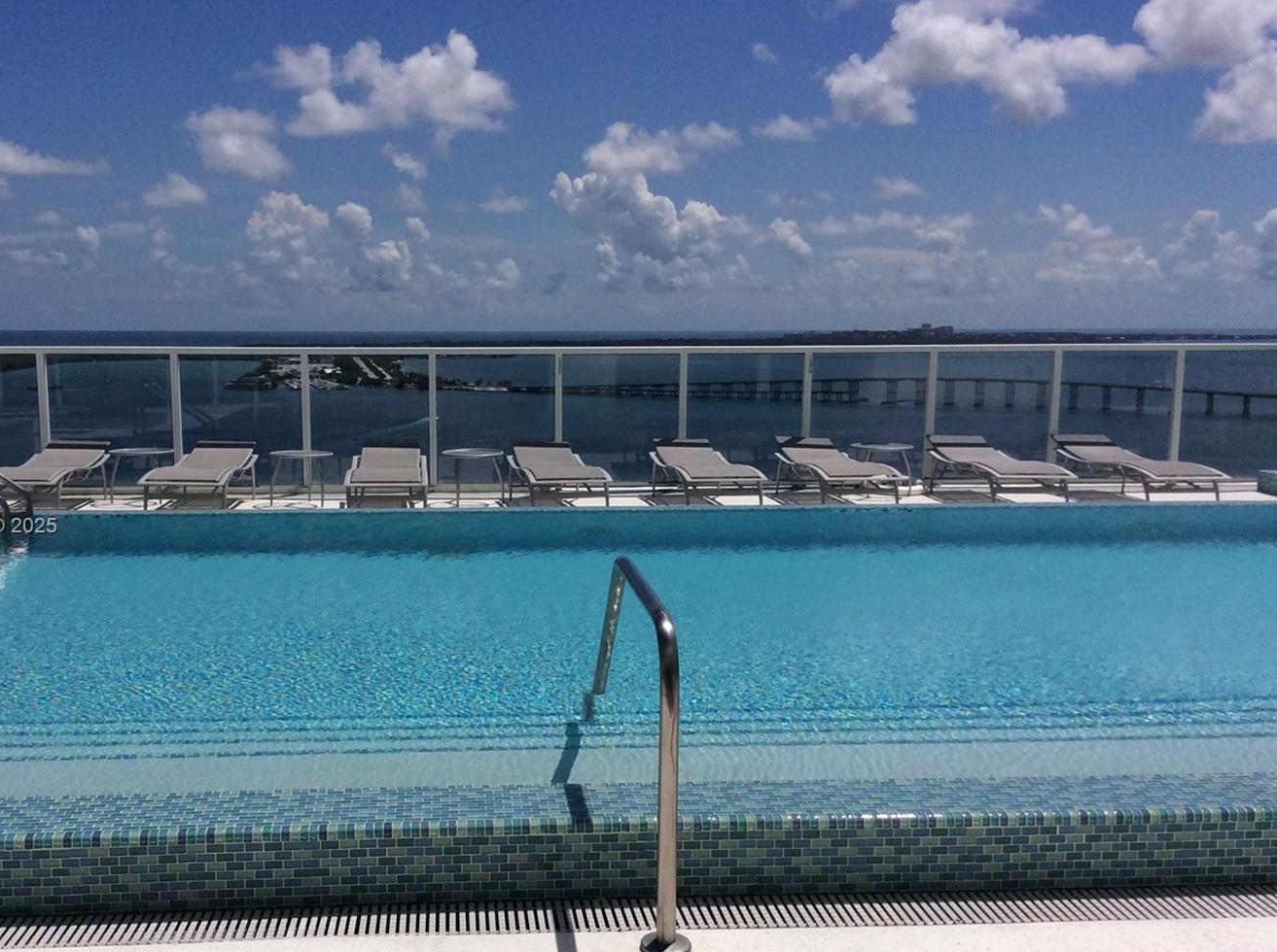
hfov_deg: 47.7
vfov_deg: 36.7
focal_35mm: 39
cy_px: 527
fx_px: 1436
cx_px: 524
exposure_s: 1/6369
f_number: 2.4
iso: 32
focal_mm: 3.3
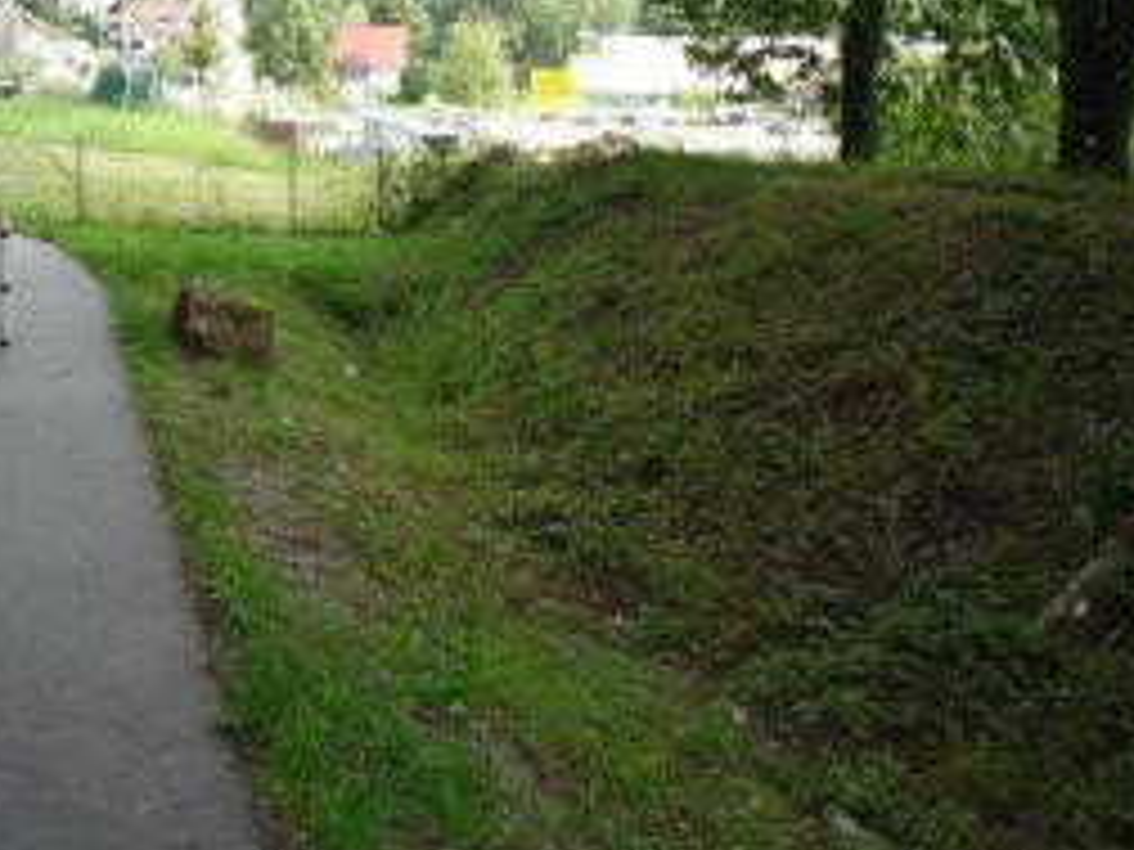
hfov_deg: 31.5
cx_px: 396
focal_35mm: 61
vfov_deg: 23.7
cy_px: 184
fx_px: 1998
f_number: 4
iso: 100
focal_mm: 5.2
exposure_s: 1/160
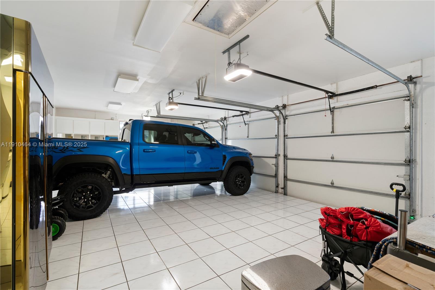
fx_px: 193
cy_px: 145
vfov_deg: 73.7
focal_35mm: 16
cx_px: 218
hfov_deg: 96.7
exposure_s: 1/2
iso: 400
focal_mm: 16
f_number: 8
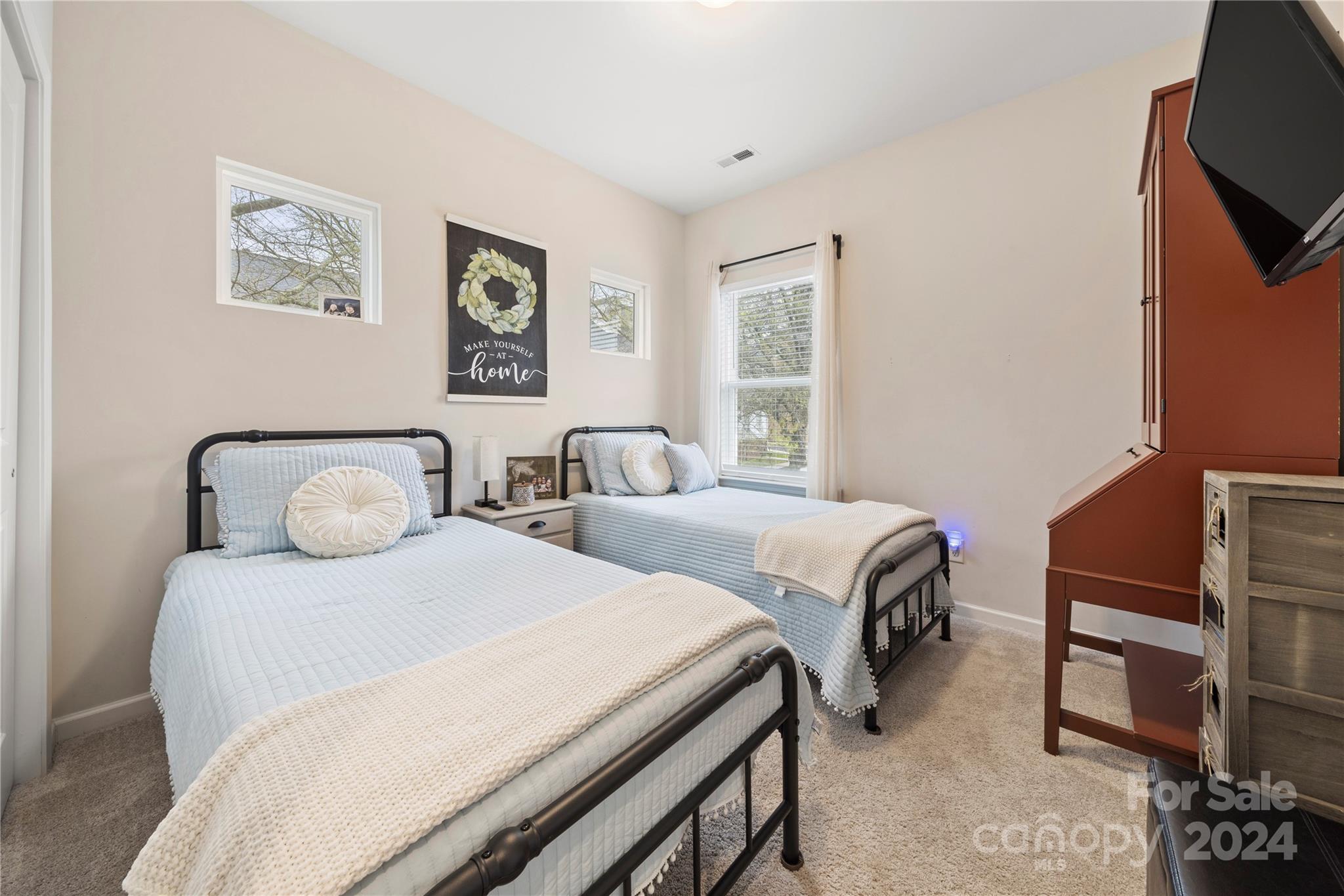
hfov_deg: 112.6
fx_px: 448
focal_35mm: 12
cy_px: 448
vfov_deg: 90.0
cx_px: 672
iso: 200
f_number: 10
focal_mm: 12
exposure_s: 2
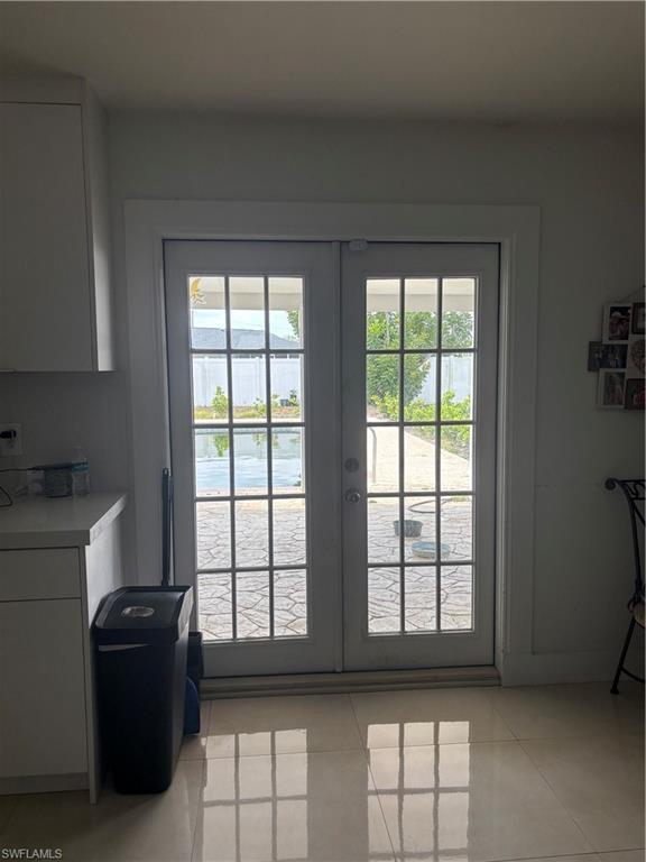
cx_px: 323
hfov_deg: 53.1
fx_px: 647
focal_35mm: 26
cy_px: 431
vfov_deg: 67.3
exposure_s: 1/241
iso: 40
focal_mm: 5.96
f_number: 1.6
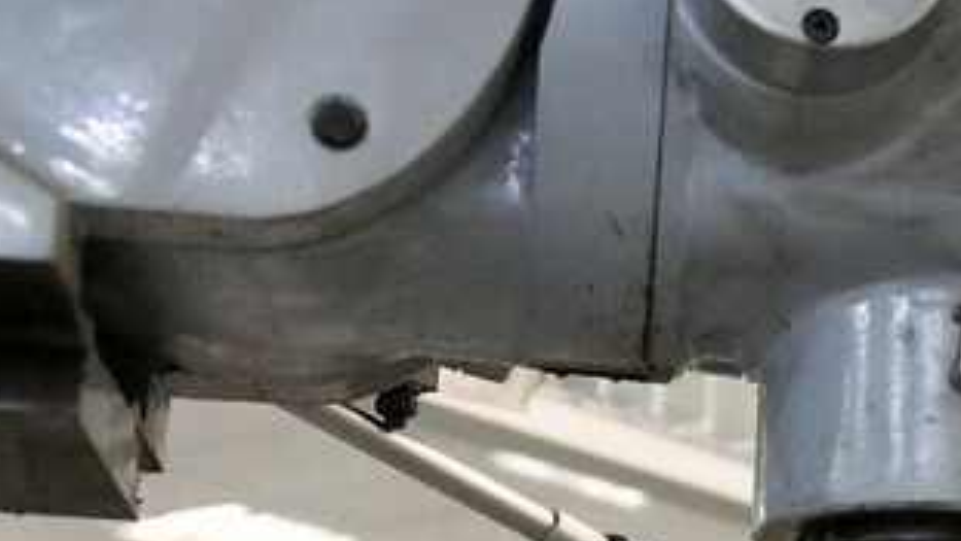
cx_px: 1366
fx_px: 2166
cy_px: 767
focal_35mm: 85
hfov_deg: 21.6
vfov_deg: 13.5
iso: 6400
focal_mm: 28
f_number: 3.5
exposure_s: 1/400
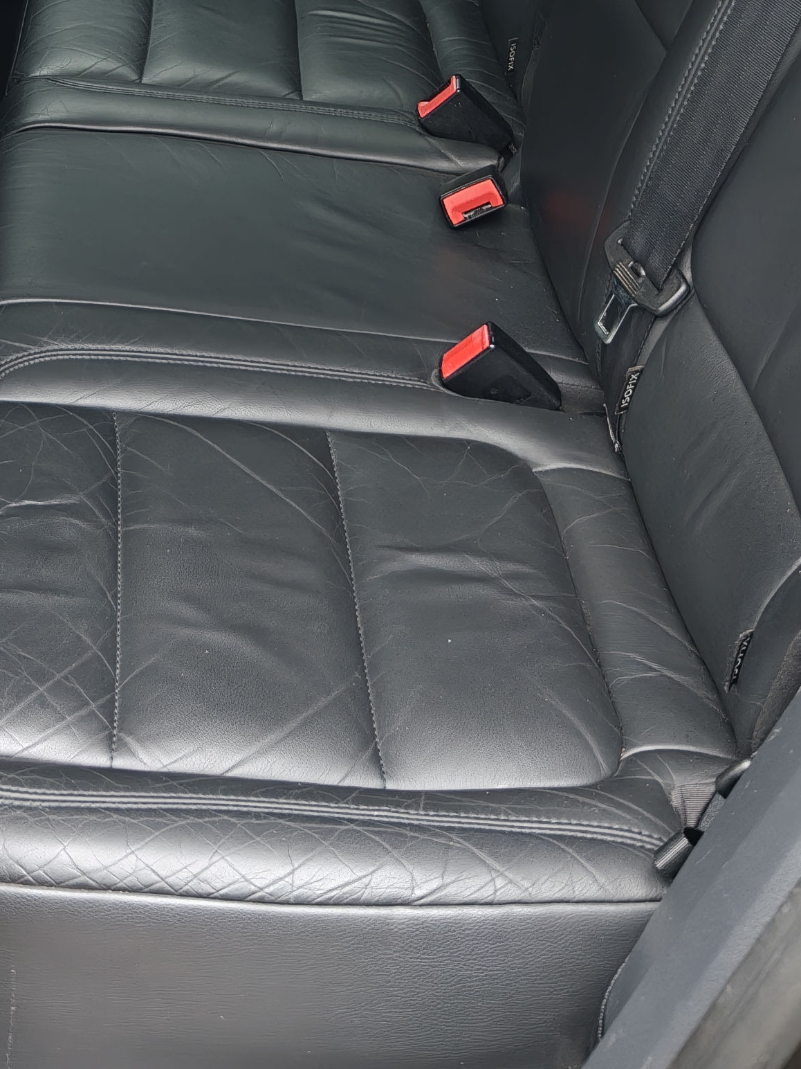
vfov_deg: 28.4
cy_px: -144
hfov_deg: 23.5
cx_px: 107
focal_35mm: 61
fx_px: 1882
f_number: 1.8
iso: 640
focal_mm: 8.67
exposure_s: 1/100
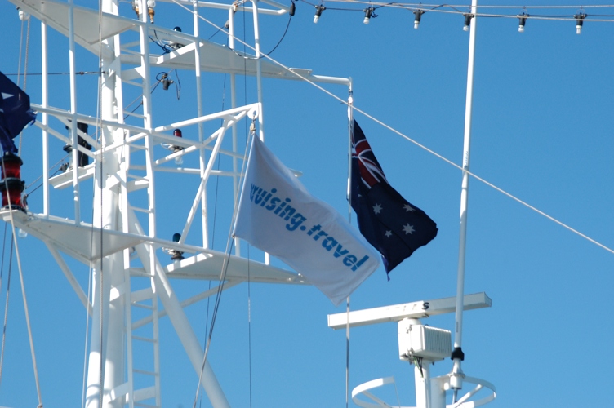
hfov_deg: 11.8
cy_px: 204
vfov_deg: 7.9
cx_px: 307
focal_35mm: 174
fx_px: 2965
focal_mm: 116
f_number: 7.1
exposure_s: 1/1250
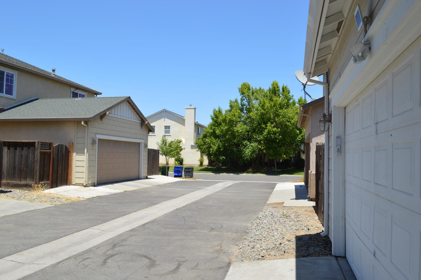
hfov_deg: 62.0
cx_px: 210
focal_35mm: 30
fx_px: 350
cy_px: 140
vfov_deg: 43.5
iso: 100
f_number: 8
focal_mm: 20
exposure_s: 1/250
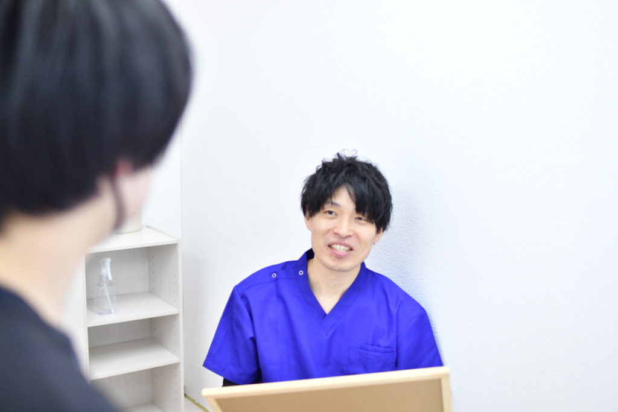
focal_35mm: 45
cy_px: 206
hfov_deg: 43.6
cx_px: 309
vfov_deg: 29.9
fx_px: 773
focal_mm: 30
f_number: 1.6
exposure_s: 1/500
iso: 1000
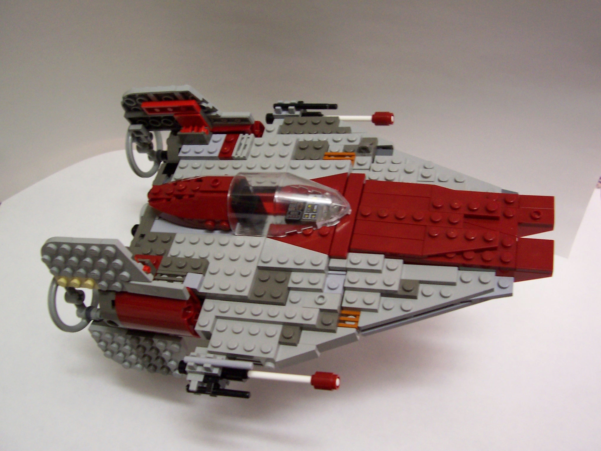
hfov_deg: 50.1
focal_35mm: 37
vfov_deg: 38.7
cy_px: 226
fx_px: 642
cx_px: 300
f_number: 2.8
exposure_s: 1/8
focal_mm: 5.6
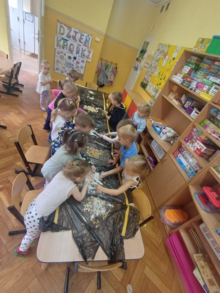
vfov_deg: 94.5
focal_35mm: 16
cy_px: 146
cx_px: 110
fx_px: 136
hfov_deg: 78.1
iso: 160
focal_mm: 1.64
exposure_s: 1/33.3
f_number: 2.2
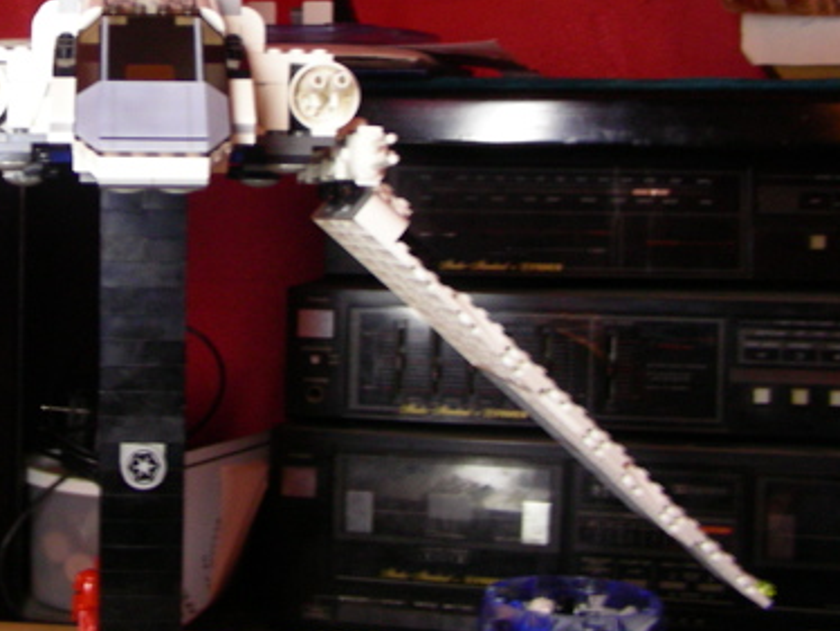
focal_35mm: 65
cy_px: 135
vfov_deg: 22.3
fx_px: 1578
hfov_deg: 29.0
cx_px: 144
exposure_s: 1/3.9
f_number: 3.5
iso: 155
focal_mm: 6.3
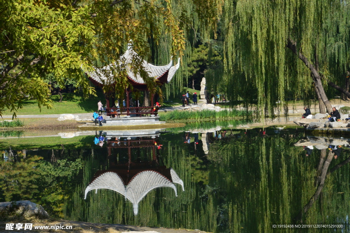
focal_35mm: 105
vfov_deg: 13.0
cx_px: 175
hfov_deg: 19.5
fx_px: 1020
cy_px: 116
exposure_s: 1/320
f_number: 22
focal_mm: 70
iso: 800
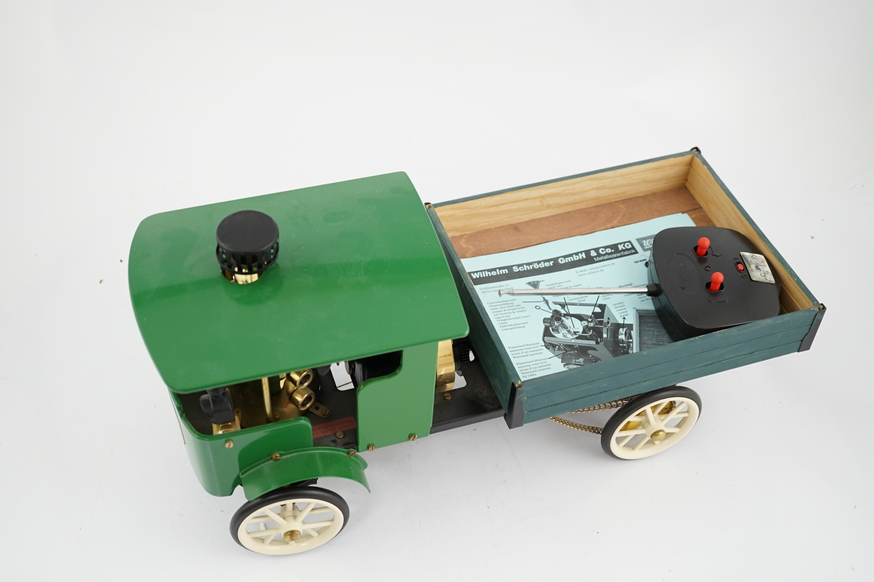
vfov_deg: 29.9
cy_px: 291
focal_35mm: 45
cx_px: 437
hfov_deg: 43.6
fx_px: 1092
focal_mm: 30
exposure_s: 1/60
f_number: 3.5
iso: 500
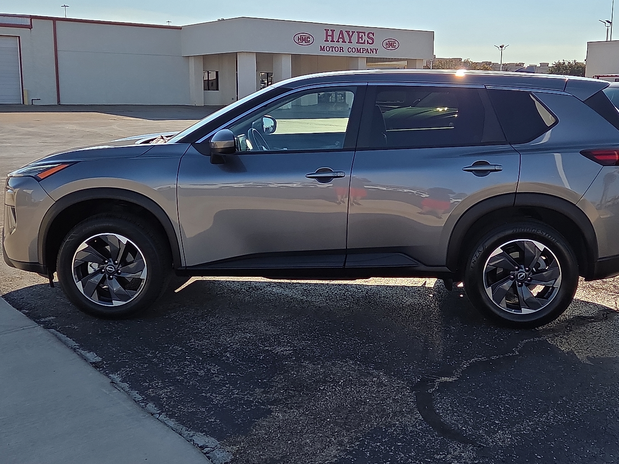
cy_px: 211
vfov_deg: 35.1
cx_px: 335
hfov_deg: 45.7
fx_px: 733
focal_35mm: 41
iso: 25
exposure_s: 1/3333
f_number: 1.8
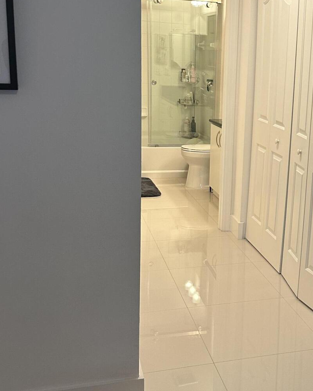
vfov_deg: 39.5
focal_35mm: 47
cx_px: 256
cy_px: 168
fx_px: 544
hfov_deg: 31.2
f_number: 1.78
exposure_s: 1/120
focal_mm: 6.86
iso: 200
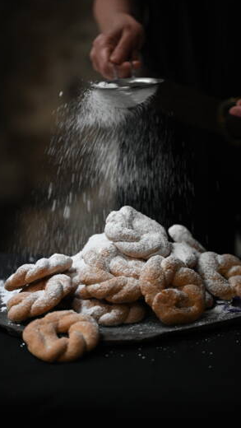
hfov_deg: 10.2
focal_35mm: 119
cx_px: 119
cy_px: 202
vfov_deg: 18.0
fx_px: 1350
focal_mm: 105
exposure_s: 1/125
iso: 1250
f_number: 2.8
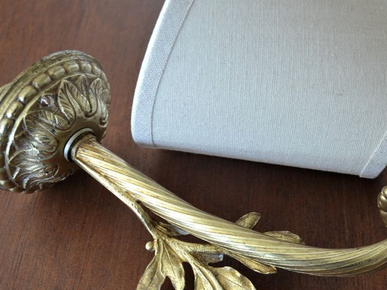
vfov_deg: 24.0
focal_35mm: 61
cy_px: 147
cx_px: 248
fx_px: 682
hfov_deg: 31.5
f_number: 4
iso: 400
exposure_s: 1/60
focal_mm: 26
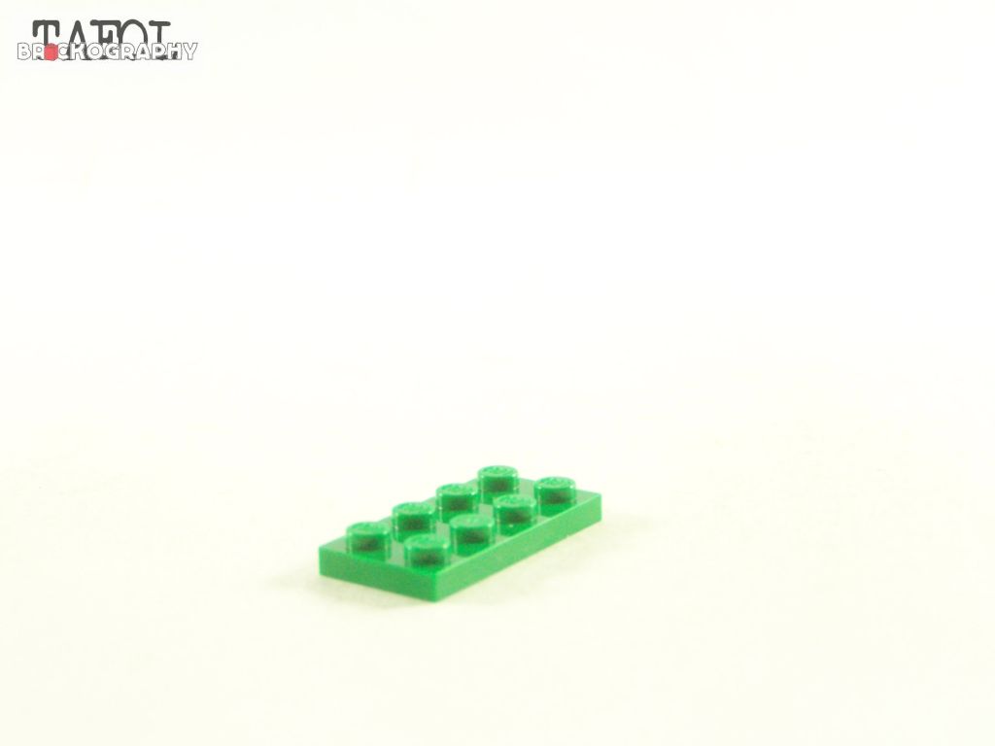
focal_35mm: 69
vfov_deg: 21.3
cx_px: 498
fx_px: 1983
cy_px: 373
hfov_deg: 28.2
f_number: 3.2
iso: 400
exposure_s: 1/60
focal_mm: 11.5
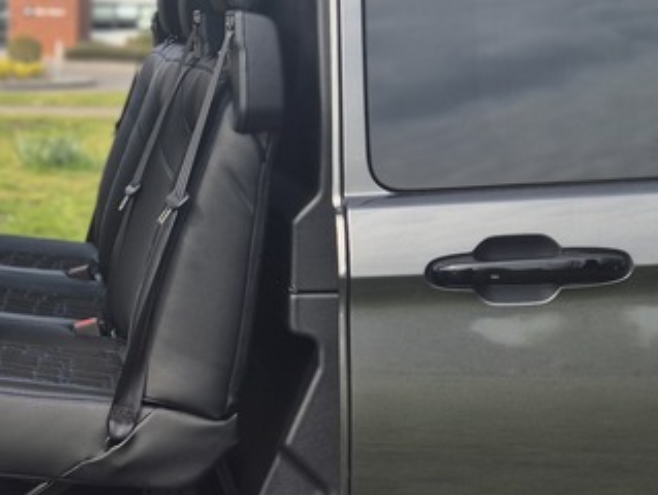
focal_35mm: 72
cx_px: 35
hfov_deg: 25.9
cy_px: 227
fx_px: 1370
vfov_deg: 20.5
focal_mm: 5.4
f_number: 1.8
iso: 25
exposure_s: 1/956
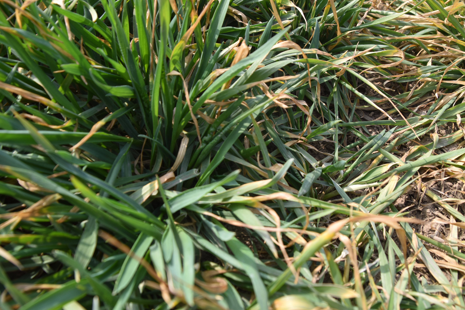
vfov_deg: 45.7
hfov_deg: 64.6
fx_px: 368
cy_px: 155
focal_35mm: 28
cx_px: 232
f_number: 7.1
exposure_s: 1/320
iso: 200
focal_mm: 19
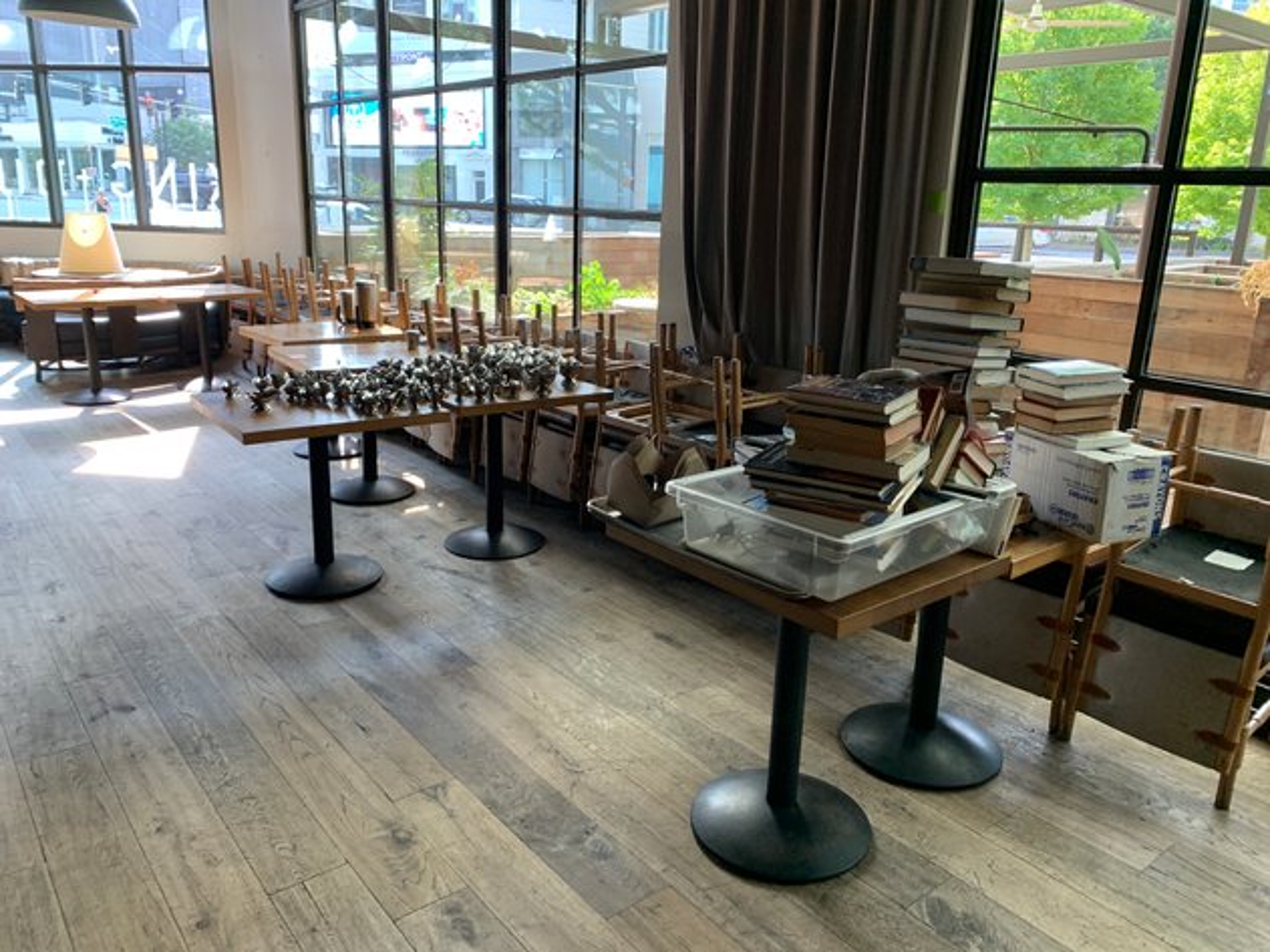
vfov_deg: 53.0
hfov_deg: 67.3
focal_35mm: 26
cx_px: 635
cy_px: 476
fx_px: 954
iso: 80
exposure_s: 1/121
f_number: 1.8
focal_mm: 4.25
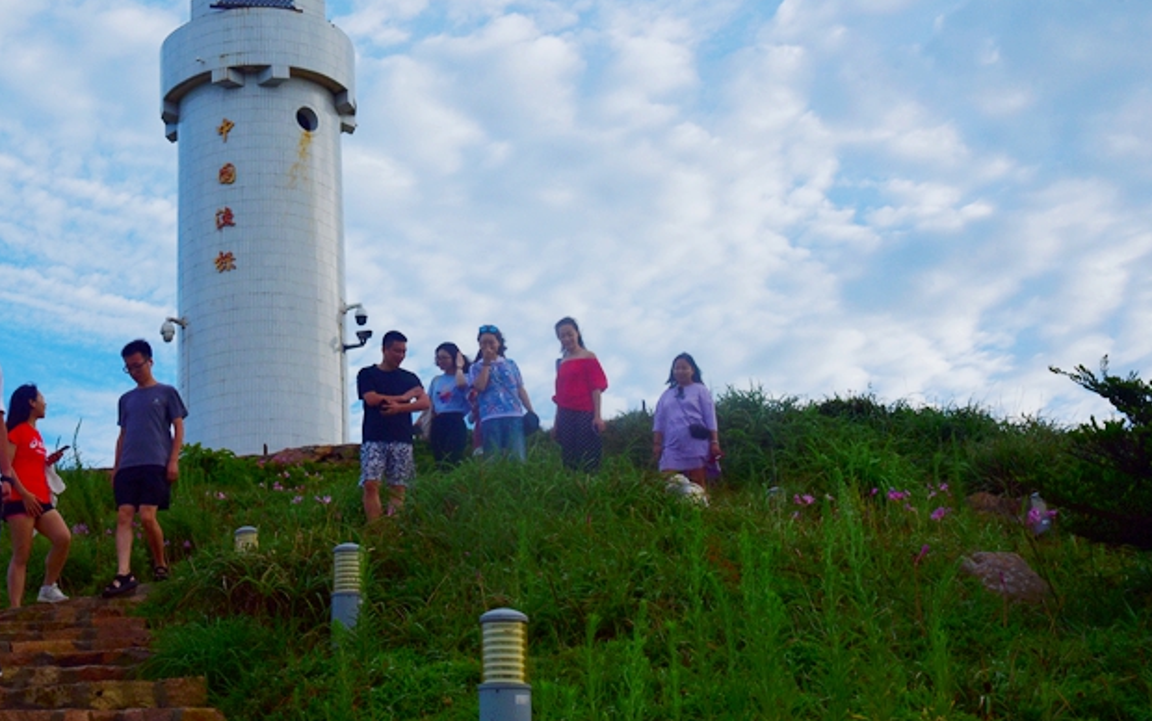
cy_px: 269
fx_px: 2010
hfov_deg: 31.7
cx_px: 375
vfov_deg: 20.3
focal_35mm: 64
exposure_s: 1/200
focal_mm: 38
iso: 100
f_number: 14
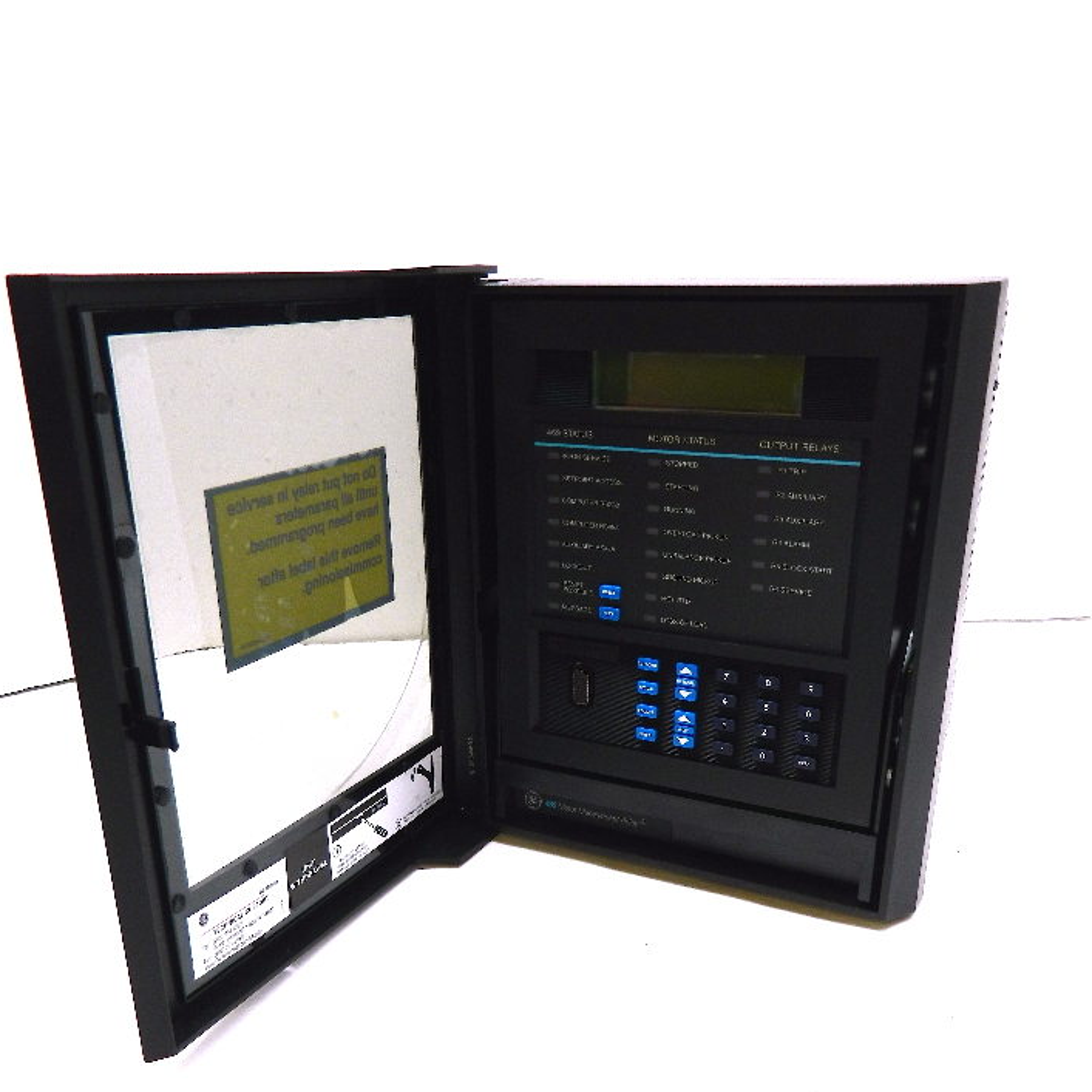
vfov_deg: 53.1
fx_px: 1071
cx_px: 547
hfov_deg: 54.0
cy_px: 720
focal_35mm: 30
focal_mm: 4.5
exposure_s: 1/30
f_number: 3.1
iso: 100
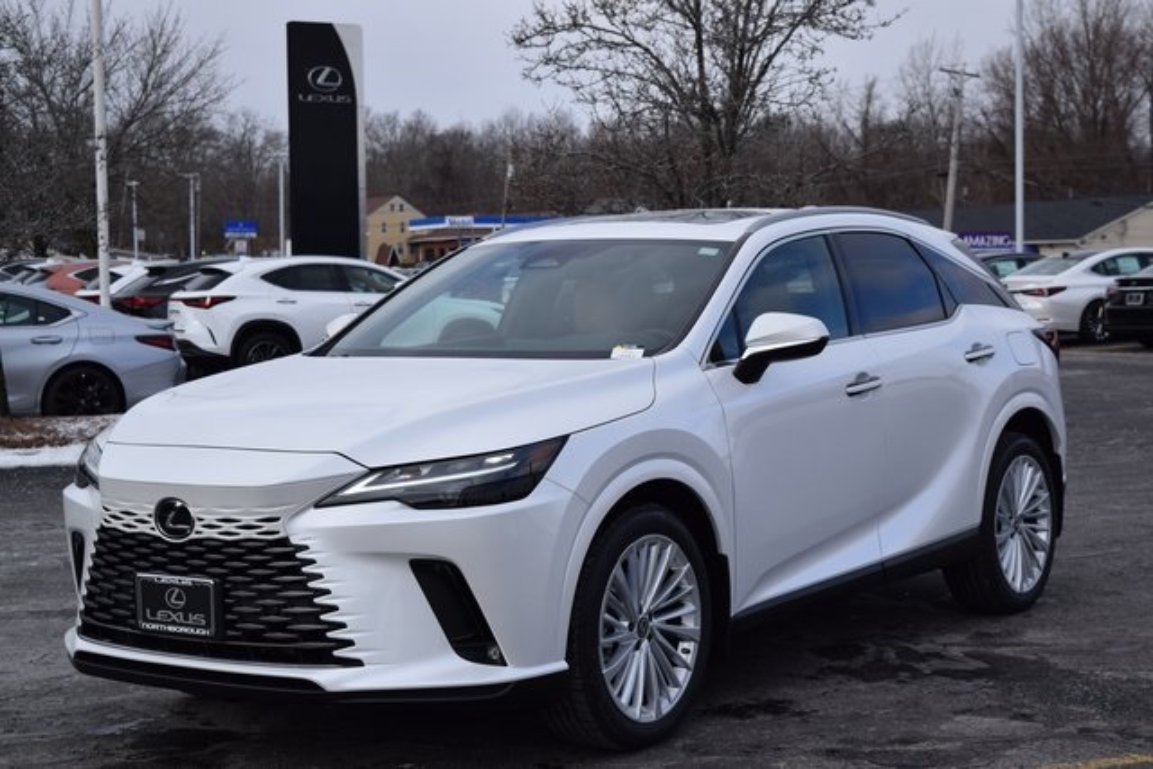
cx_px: 576
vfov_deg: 20.2
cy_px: 384
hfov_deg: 29.9
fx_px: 2162
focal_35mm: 68
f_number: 6.3
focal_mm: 45
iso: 400
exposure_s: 1/1600
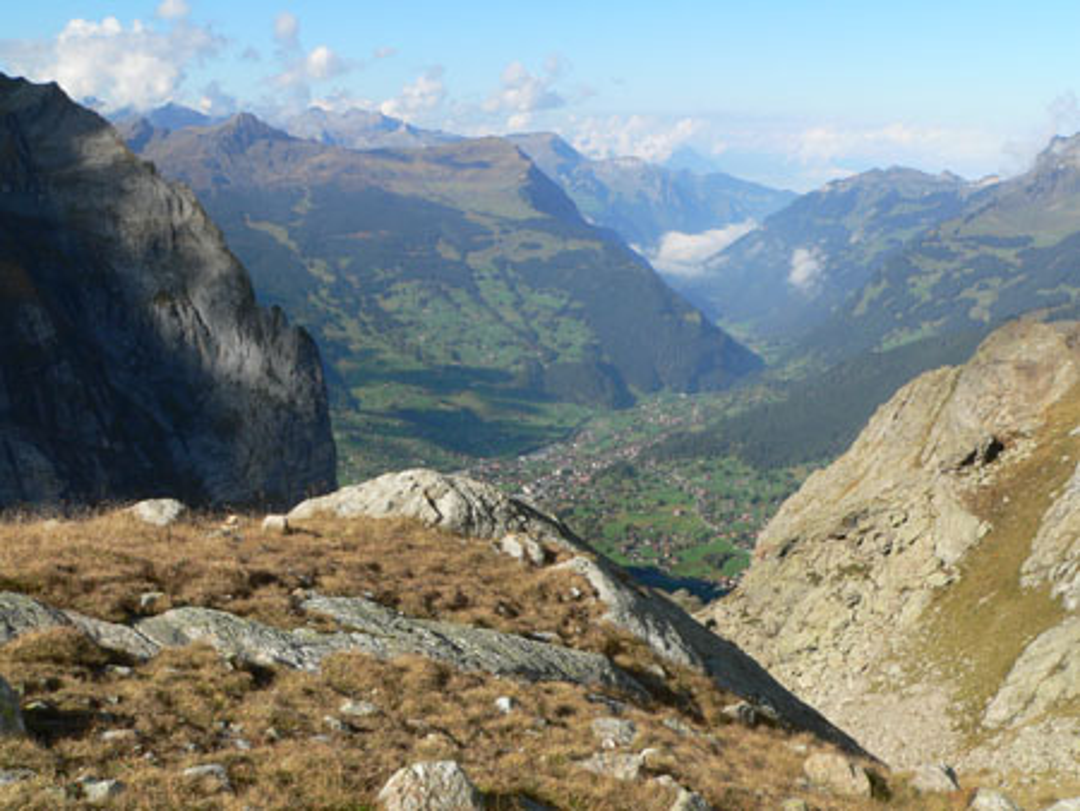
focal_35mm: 43
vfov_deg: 33.6
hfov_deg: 43.8
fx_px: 1342
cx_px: 540
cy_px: 406
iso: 100
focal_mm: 7.1
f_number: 8
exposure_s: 1/200
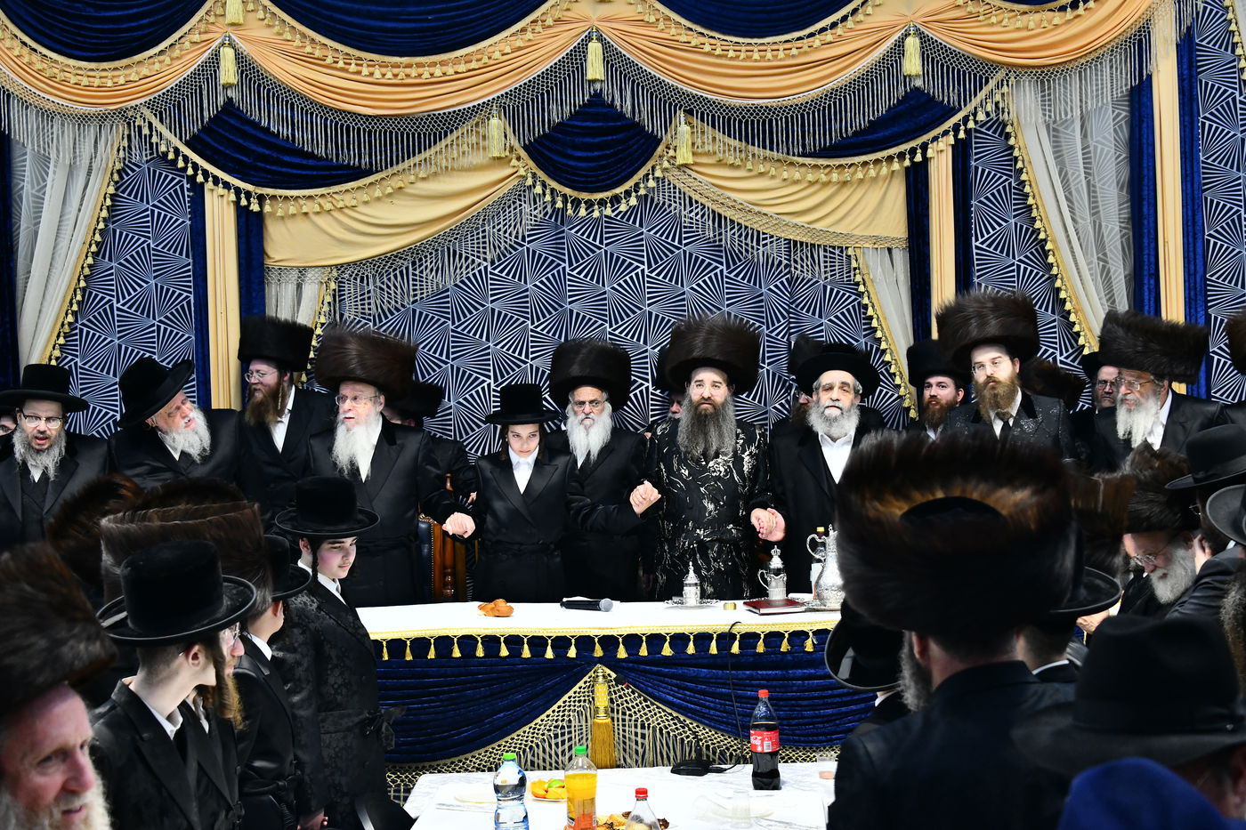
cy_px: 415
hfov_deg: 41.1
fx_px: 1661
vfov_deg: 28.1
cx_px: 623
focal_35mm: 48
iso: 1600
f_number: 5.6
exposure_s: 1/160
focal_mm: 48
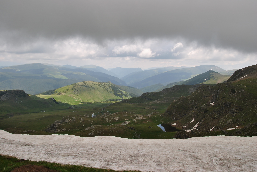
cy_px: 86
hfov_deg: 61.9
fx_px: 214
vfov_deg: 43.7
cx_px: 128
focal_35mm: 30
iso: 100
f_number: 8
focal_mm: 20
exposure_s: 1/250
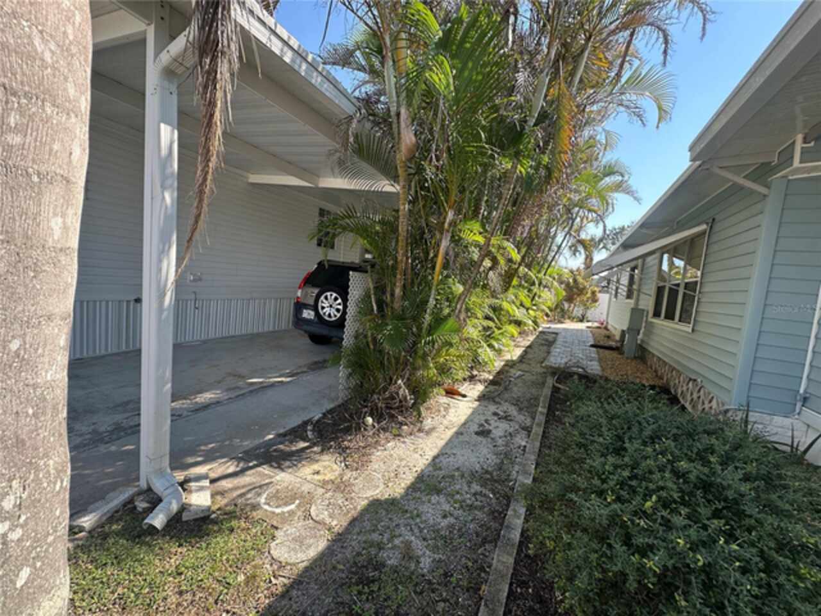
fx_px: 332
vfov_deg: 85.7
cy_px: 308
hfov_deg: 102.1
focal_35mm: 14
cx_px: 410
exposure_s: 1/390
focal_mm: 2.22
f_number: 2.2
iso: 40
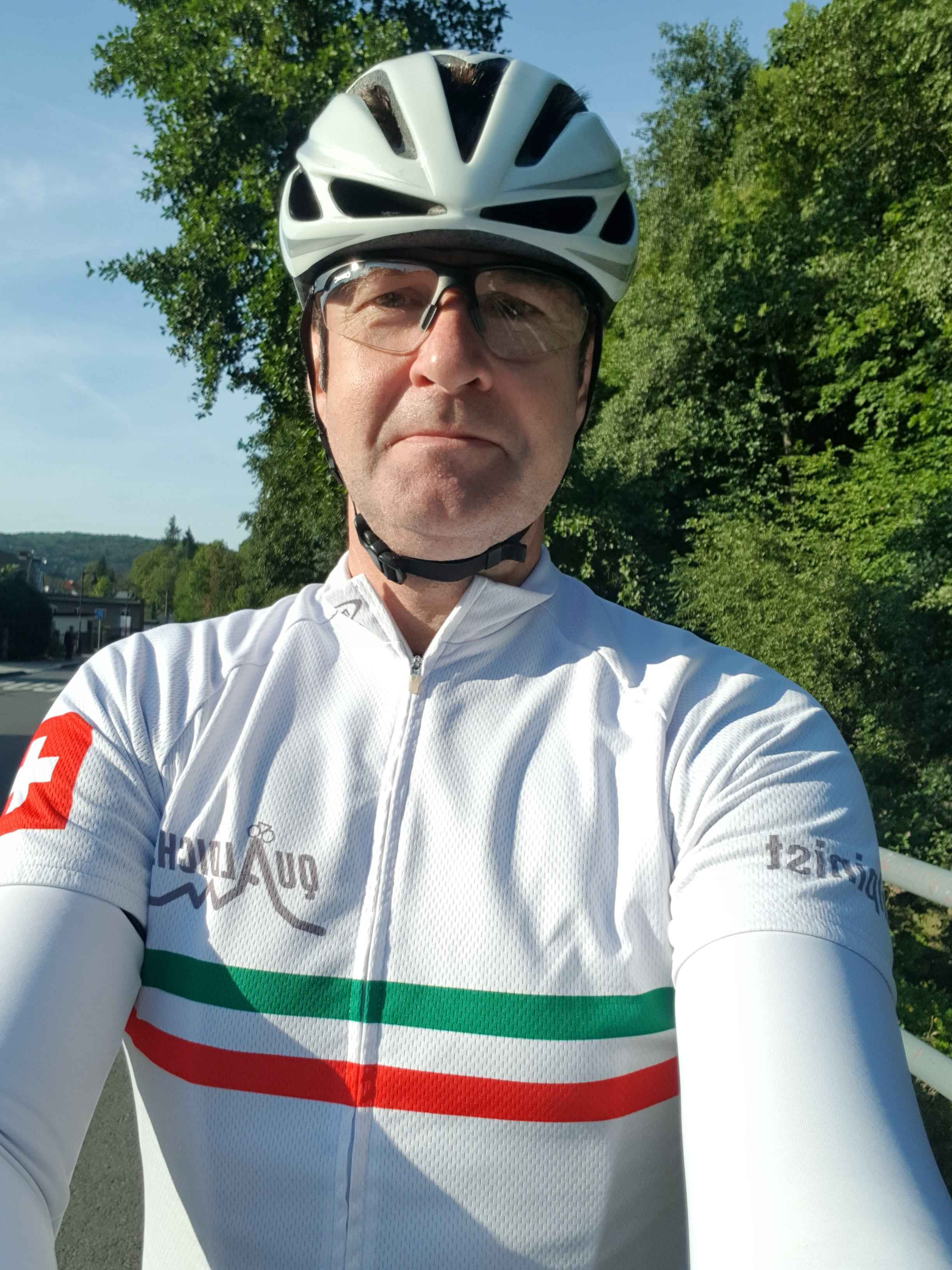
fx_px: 917
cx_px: 476
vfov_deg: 69.4
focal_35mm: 25
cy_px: 635
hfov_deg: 54.9
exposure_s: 1/1624
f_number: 1.7
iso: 40
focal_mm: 2.95
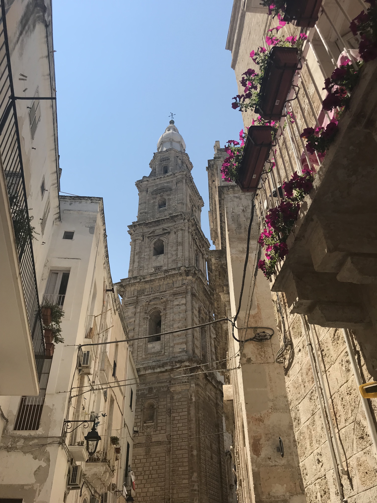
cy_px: 252
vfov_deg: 63.4
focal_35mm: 28
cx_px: 188
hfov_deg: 49.7
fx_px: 407
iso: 20
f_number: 1.8
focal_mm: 3.99
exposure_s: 1/3096
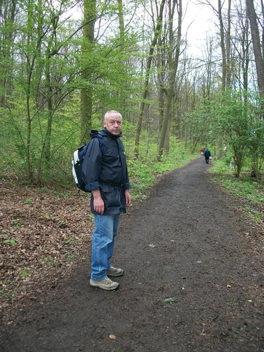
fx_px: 325
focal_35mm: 32
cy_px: 176
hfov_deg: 44.2
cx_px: 132
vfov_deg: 56.8
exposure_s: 1/100
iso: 80
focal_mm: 5.7
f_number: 2.9
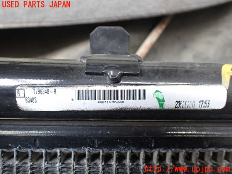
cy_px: 87
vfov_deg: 46.8
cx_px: 116
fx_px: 201
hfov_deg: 60.0
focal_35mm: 30
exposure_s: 1/125
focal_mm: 5.4
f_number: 2.3
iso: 200
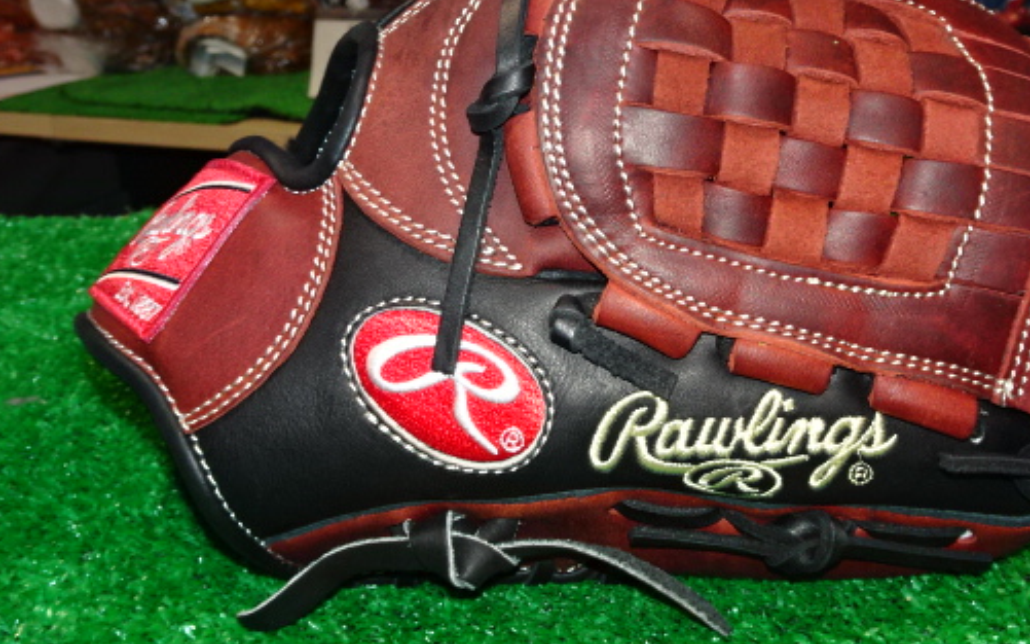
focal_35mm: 46
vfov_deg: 27.7
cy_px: 191
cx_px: 561
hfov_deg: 43.4
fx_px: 1291
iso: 200
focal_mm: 5.79
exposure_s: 1/40
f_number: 4
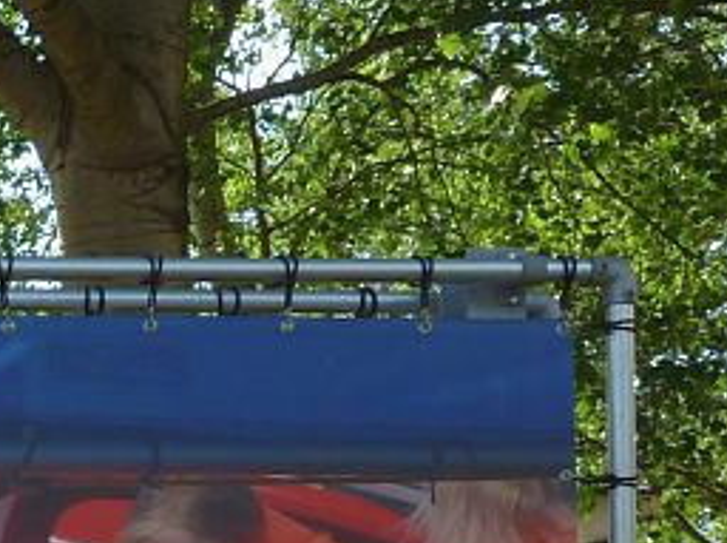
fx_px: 2096
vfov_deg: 13.7
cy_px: 844
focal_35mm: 100
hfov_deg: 16.2
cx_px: -636
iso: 80
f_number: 4
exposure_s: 1/125
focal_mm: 4.1
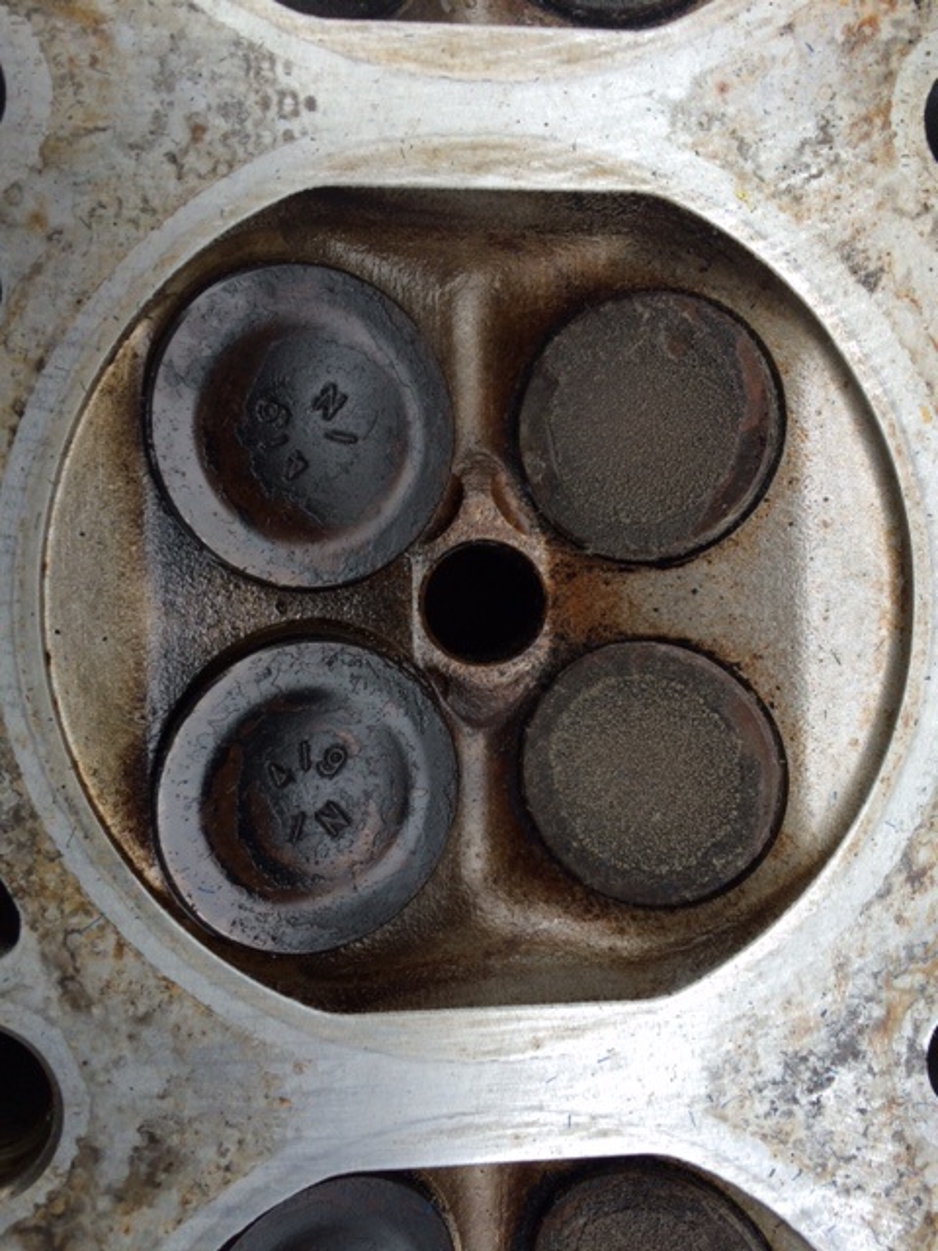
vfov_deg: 61.7
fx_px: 1048
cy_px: 626
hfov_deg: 48.2
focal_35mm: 29
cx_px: 469
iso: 40
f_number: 2.2
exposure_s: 1/120
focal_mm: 4.15
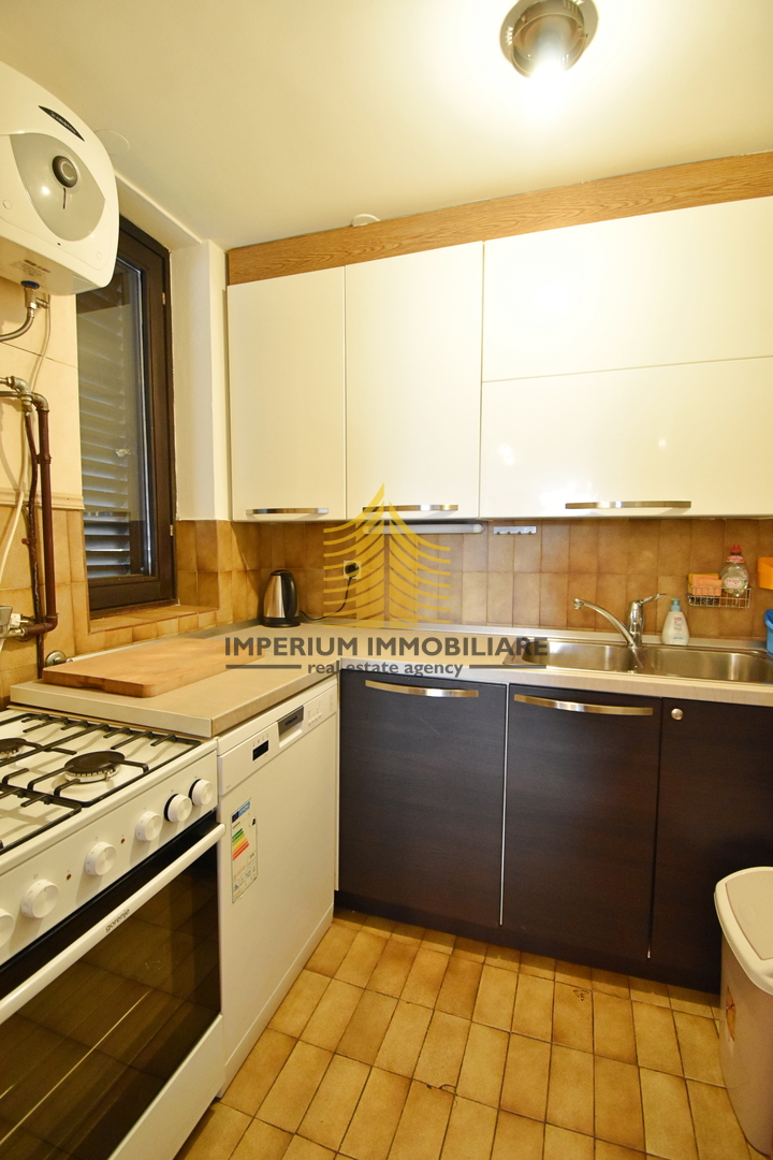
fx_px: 483
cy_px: 580
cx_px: 386
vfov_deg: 100.4
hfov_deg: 77.3
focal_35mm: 15
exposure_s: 1/30
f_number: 4.5
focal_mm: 10
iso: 2000
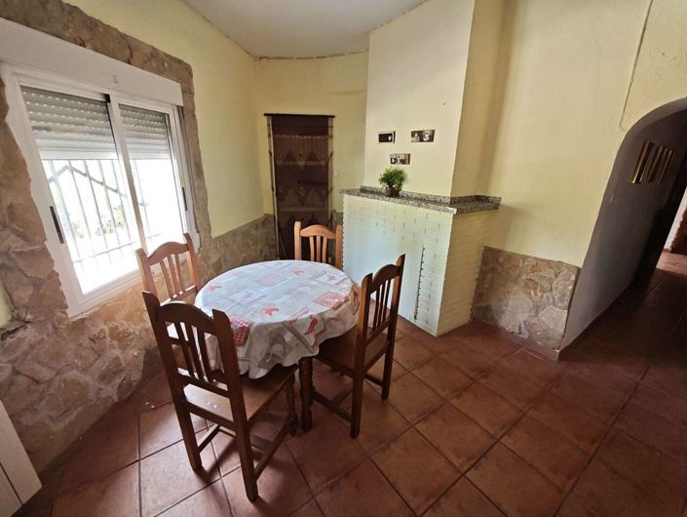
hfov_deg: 102.0
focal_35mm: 14
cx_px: 344
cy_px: 258
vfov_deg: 85.8
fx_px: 278
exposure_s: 1/43
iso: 250
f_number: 2.2
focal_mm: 2.16
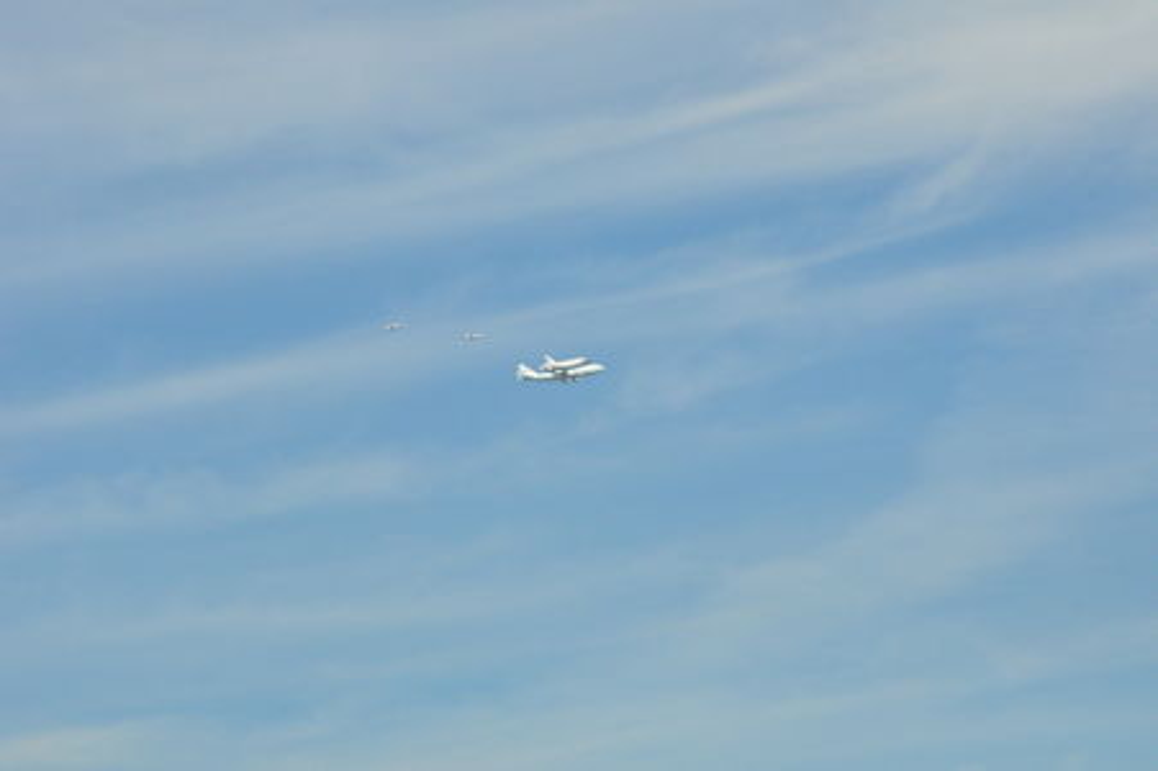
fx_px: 5062
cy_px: 386
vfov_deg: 8.7
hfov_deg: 13.0
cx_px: 579
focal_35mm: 158
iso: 1600
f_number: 18
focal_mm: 105
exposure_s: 1/1250
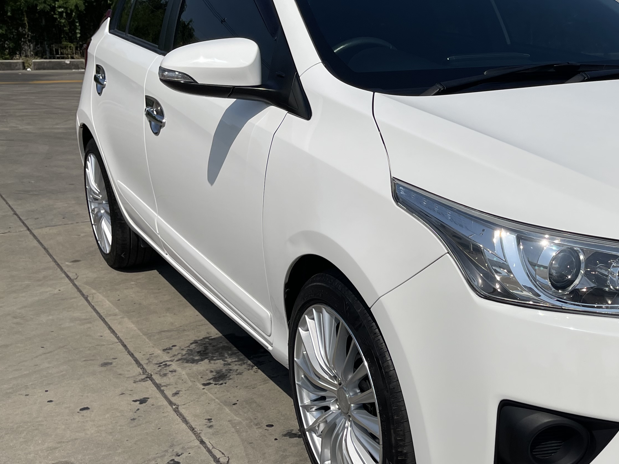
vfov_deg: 32.2
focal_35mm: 45
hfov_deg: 39.9
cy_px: 241
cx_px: 518
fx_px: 805
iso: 32
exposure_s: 1/13514
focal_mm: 5.1
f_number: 1.6
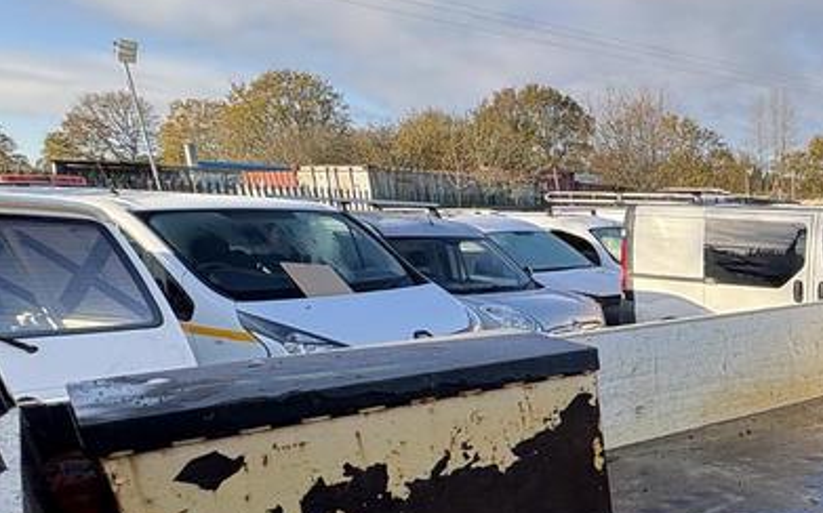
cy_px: 509
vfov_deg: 34.1
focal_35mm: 34
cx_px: 804
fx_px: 762
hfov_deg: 48.0
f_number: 2.2
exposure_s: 1/335
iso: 40
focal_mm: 2.22
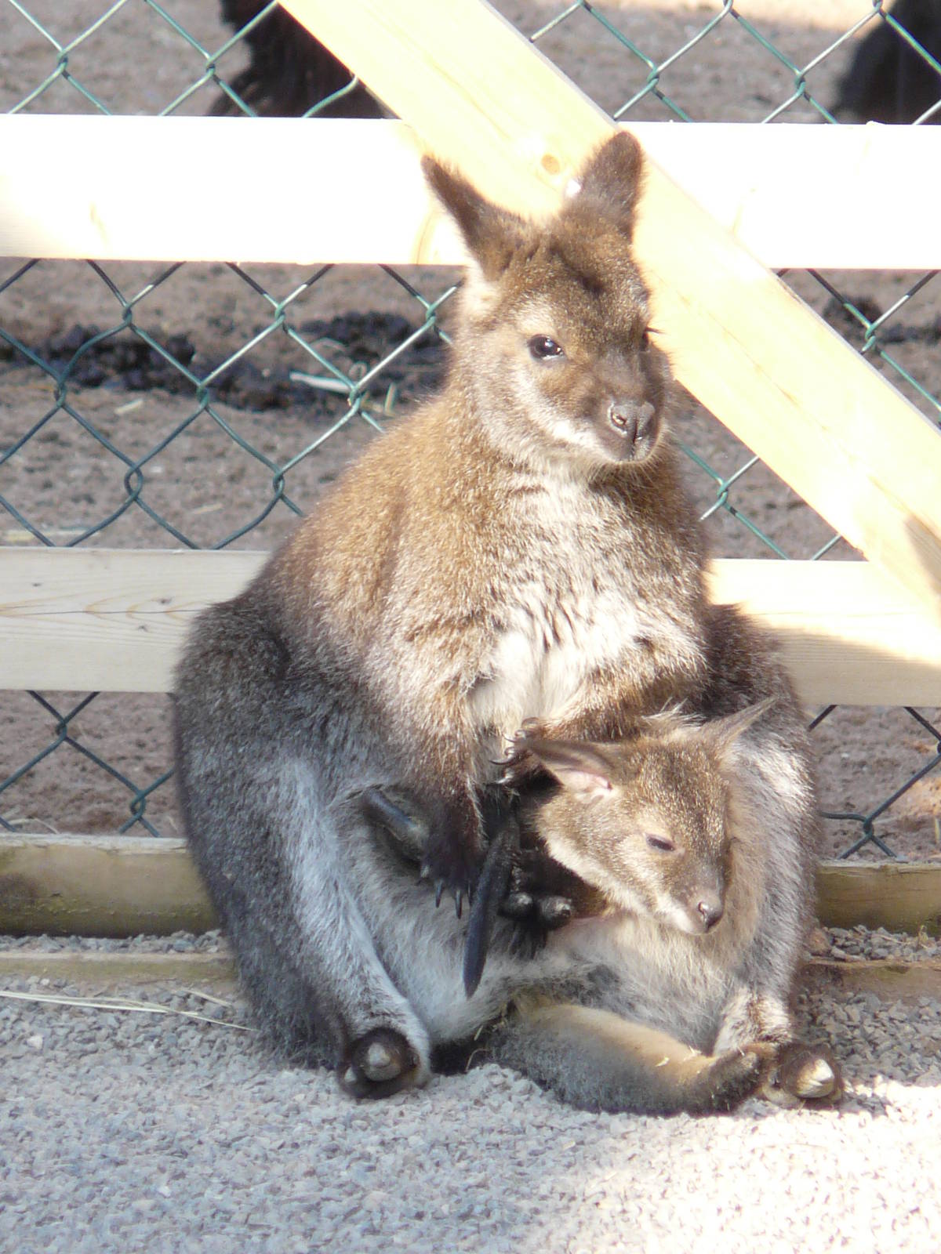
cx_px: 470
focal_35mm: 803
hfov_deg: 1.9
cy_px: 627
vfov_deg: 2.5
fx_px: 29105
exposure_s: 1/160
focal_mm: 82.8
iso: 100
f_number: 4.2
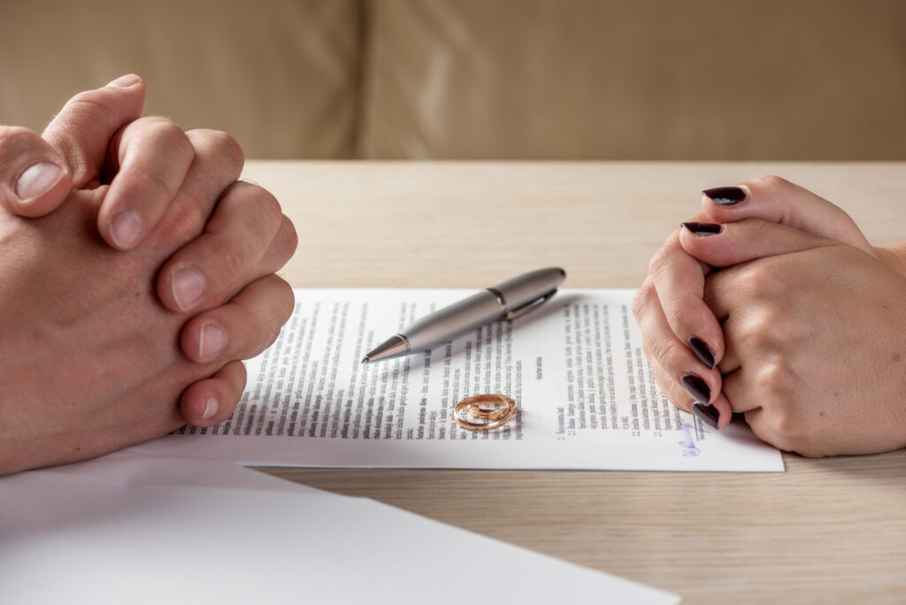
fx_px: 2644
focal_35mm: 105
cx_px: 453
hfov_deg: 19.4
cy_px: 302
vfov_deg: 13.1
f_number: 8
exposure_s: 1/60
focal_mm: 105
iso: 100
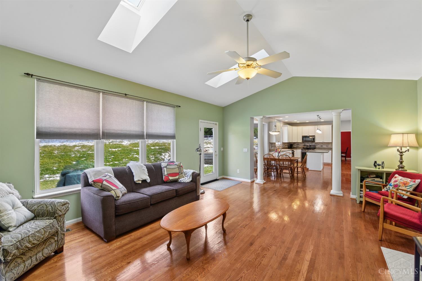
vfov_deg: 81.2
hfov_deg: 104.3
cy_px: 140
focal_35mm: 14
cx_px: 211
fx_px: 164
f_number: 8
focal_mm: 14
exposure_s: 1/20
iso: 400
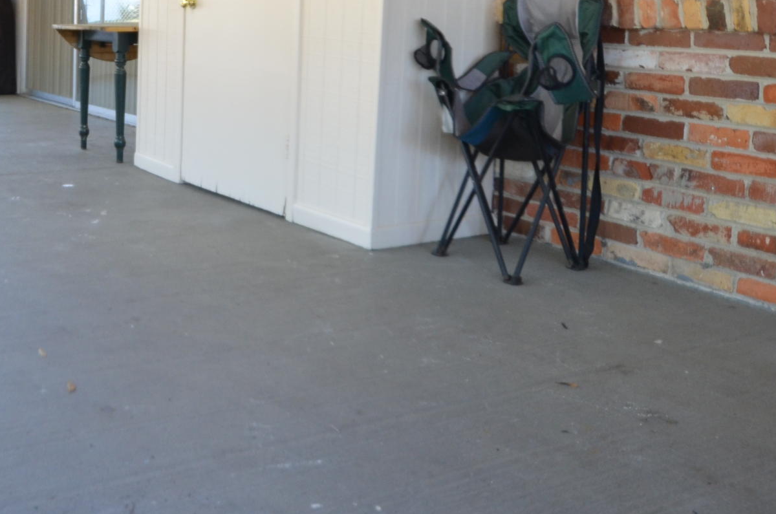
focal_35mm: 41
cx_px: 138
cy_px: 51
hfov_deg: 44.5
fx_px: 887
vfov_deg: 30.9
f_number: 4.5
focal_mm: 11
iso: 400
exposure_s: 1/80
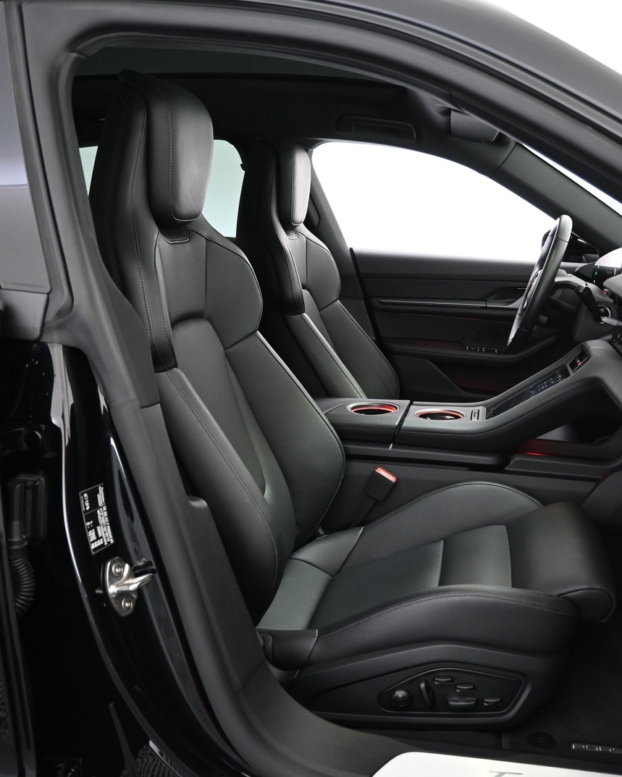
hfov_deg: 43.0
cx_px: 390
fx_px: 782
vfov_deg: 52.8
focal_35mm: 34
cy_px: 388
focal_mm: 16
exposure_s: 1/25
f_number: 3.5
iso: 1600
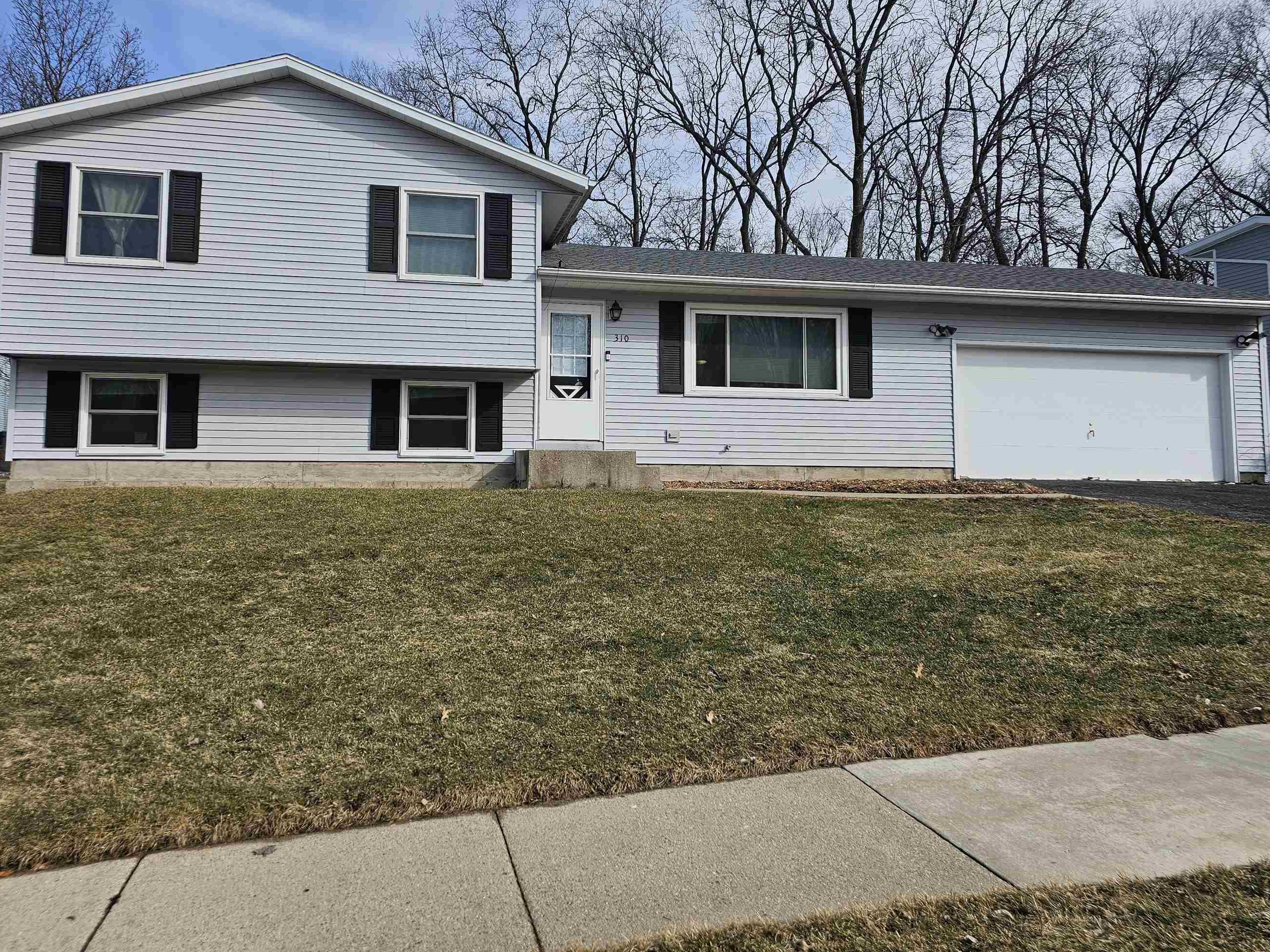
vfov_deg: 51.2
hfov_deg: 65.3
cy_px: 404
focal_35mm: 27
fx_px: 991
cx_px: 615
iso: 16
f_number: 1.7
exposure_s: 1/1380
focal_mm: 6.3
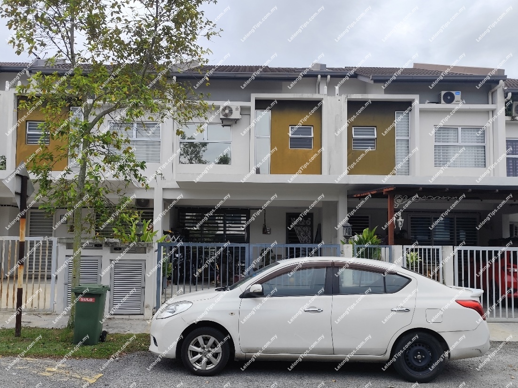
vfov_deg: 58.9
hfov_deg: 73.9
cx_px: 259
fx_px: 344
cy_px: 194
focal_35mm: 23
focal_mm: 6.14
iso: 50
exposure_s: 1/1263
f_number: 1.65
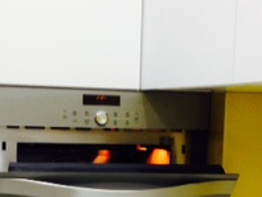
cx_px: 143
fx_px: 856
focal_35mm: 113
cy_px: 217
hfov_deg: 17.4
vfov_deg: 12.9
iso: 50
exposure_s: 1/24
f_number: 2.4
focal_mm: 4.28
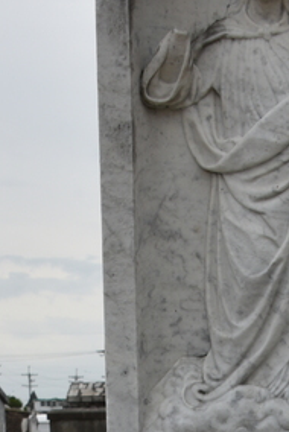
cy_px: 700
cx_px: 278
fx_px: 1513
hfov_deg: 10.8
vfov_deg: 14.8
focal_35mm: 126
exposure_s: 1/320
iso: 100
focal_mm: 28
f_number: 9
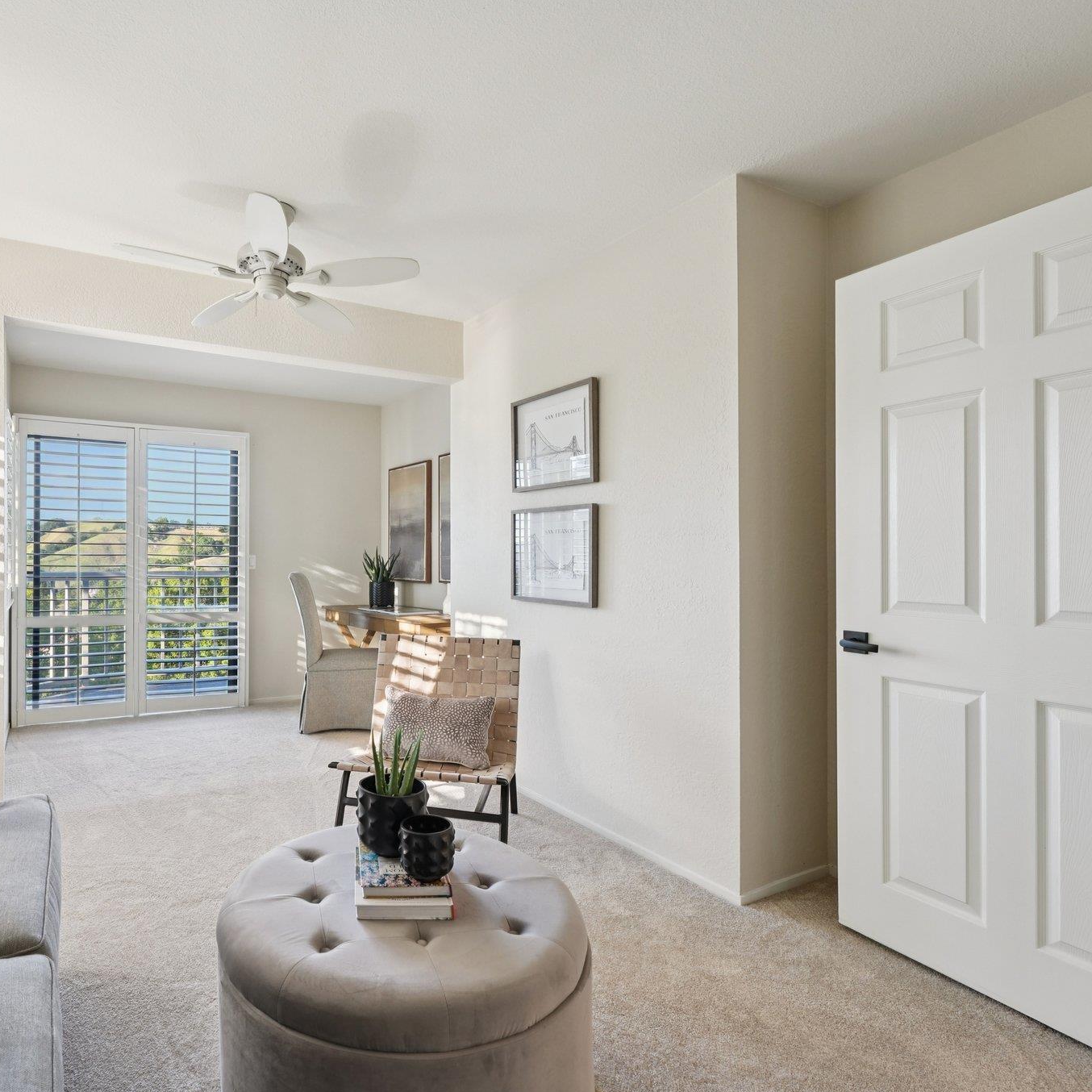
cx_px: 369
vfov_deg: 80.7
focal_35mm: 18
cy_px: 549
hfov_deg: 78.2
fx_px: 642
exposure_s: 1/25
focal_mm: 14
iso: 640
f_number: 9
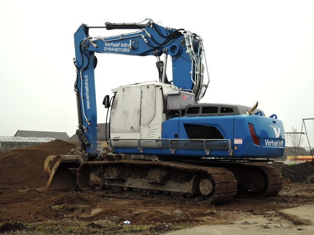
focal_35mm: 50
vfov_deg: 29.1
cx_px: 157
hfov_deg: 38.2
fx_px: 454
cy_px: 118
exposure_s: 1/40
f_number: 3.5
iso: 80
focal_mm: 10.7
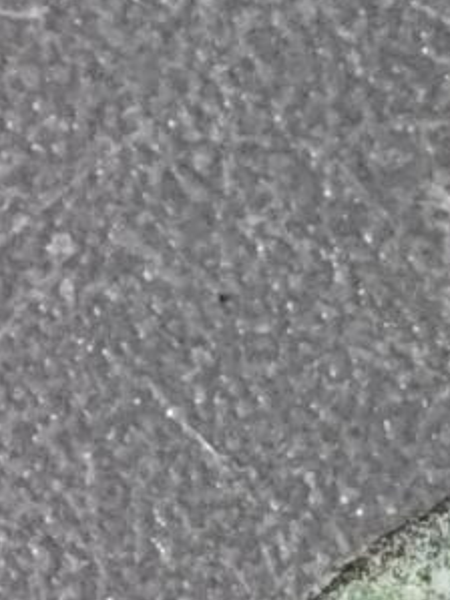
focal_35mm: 572
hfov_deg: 2.6
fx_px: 9922
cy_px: 1491
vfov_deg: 3.4
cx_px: 1033
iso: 400
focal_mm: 9
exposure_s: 1/120
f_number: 2
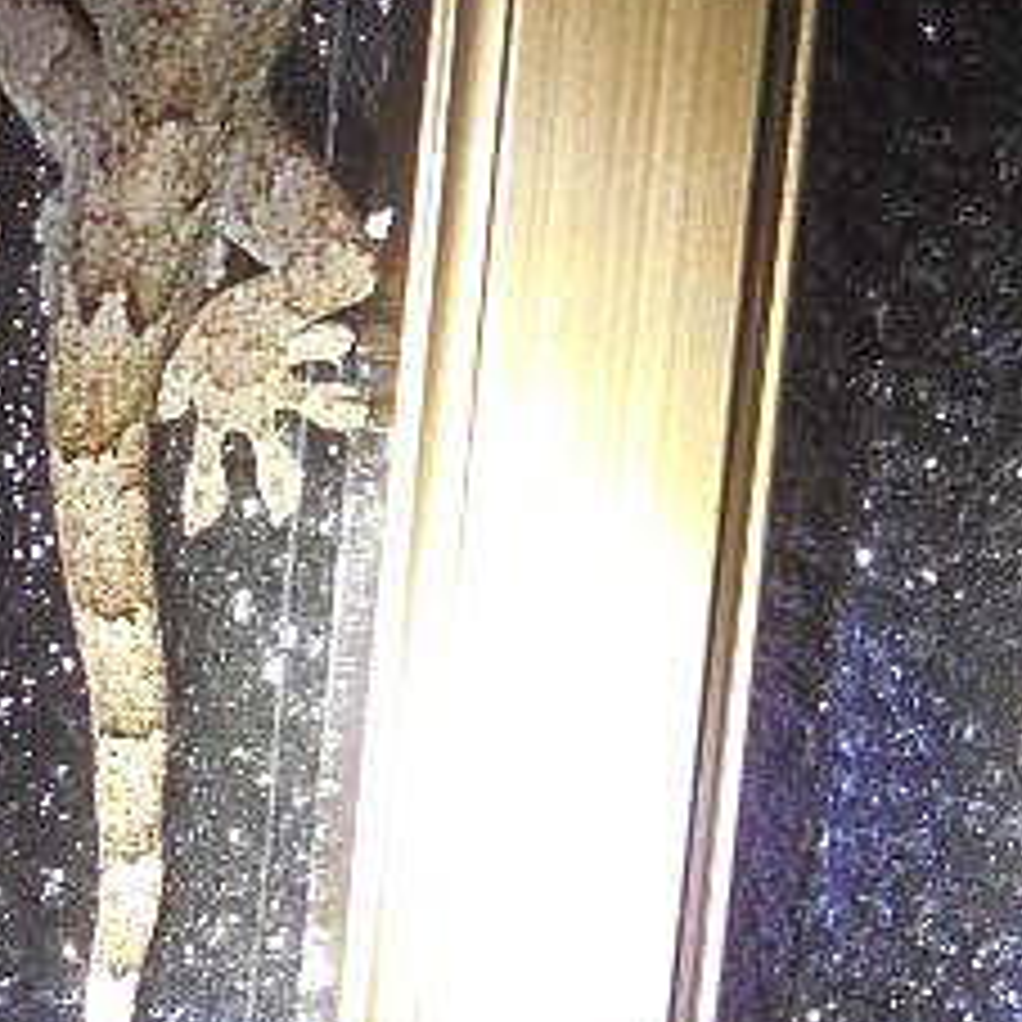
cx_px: 234
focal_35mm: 152
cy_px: 9
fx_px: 5077
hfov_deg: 11.5
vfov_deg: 11.4
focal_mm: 11
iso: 800
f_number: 4.3
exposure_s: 1/20
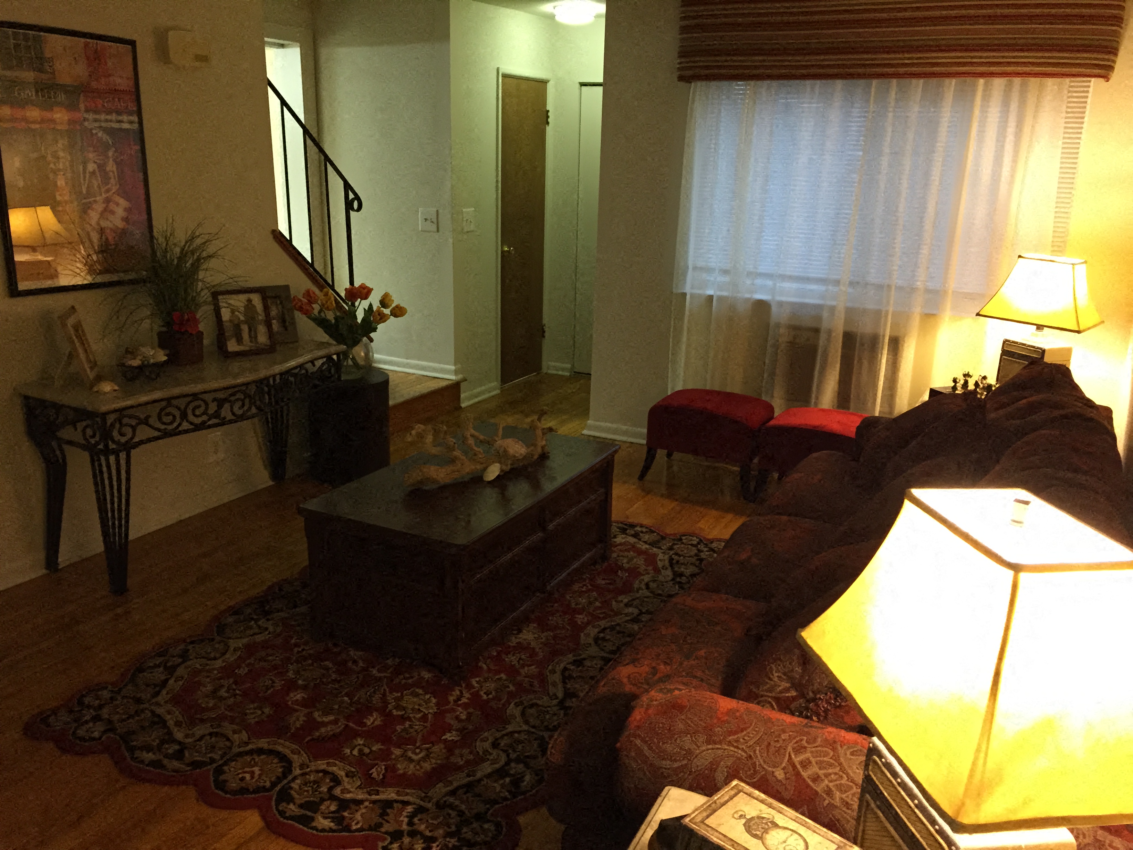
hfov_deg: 61.7
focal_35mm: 29
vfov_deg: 48.2
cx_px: 566
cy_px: 425
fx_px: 949
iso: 250
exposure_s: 1/30
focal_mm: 4.15
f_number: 2.2
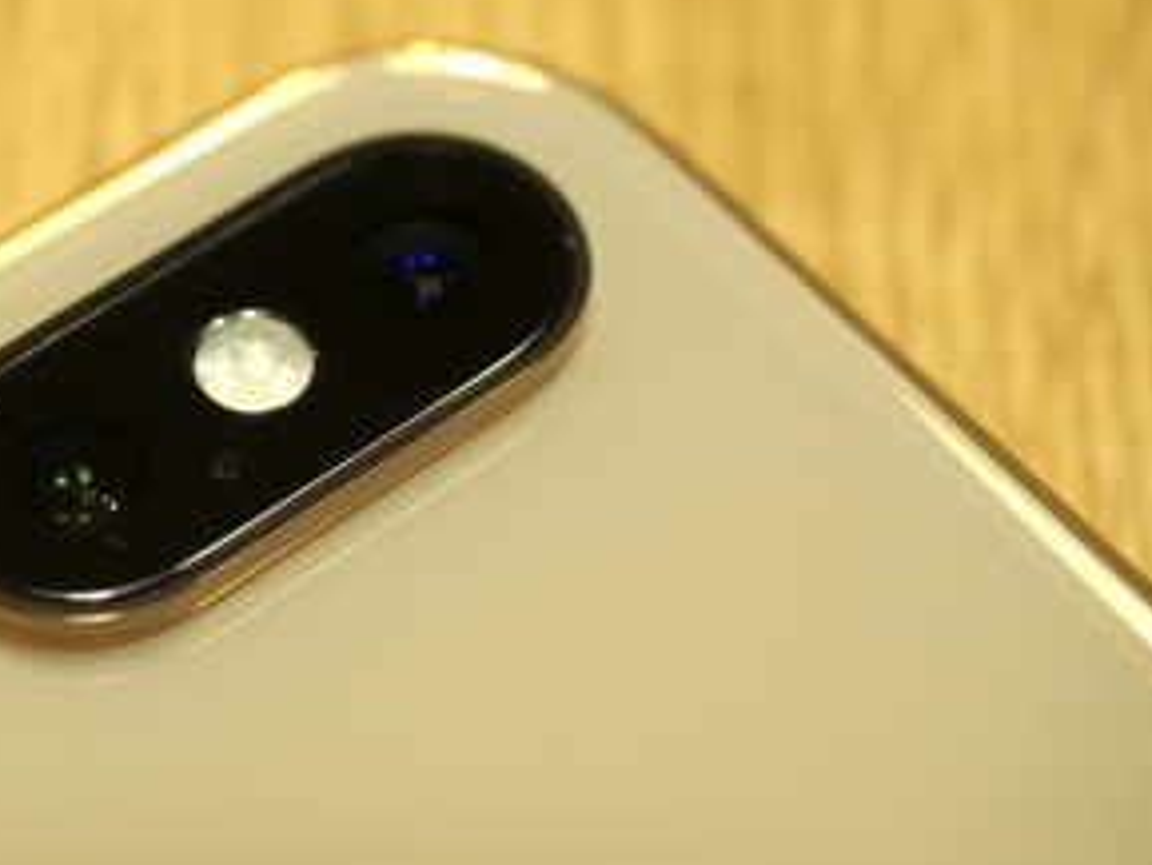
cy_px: 335
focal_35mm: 133
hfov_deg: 14.8
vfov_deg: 11.2
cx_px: 287
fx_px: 4428
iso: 800
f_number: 4
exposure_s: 1/100
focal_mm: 40
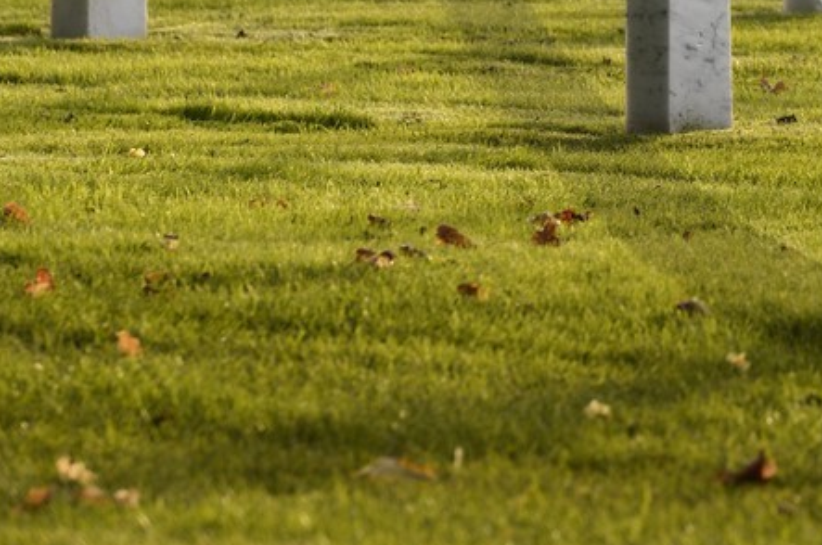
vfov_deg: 1.9
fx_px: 16484
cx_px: 1110
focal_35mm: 723
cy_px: -354
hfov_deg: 2.9
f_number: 8
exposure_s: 1/200
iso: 400
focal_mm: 200
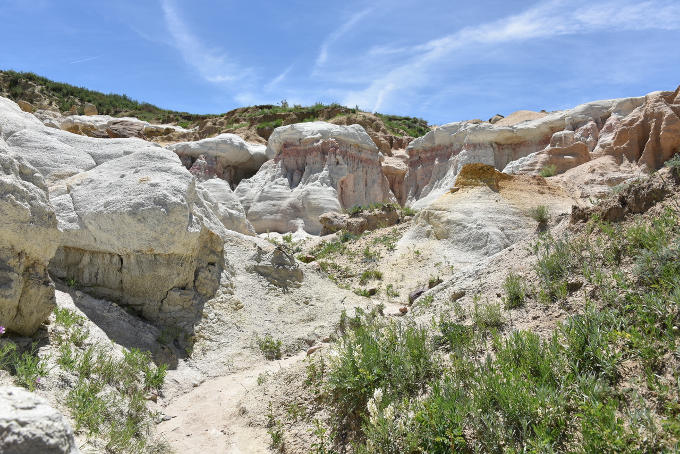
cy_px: 227
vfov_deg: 46.4
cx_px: 340
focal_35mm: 28
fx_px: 529
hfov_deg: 65.5
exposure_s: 1/320
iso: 100
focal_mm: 28
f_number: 9
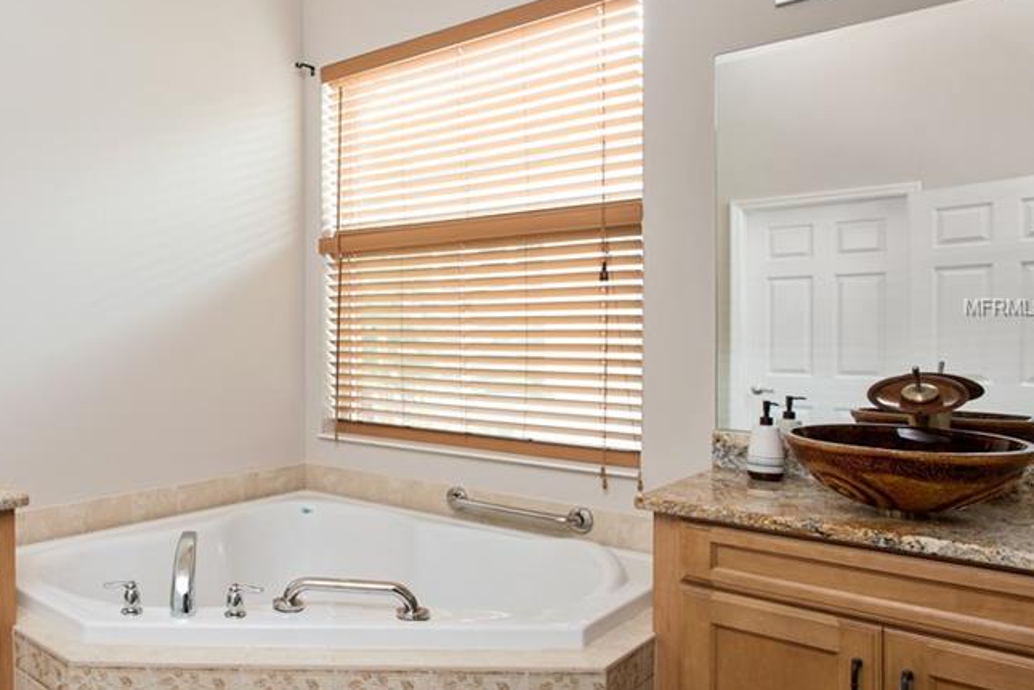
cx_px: 234
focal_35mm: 27
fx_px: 775
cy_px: 307
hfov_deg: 62.7
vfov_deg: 47.8
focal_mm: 17
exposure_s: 1/4
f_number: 6.3
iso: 400
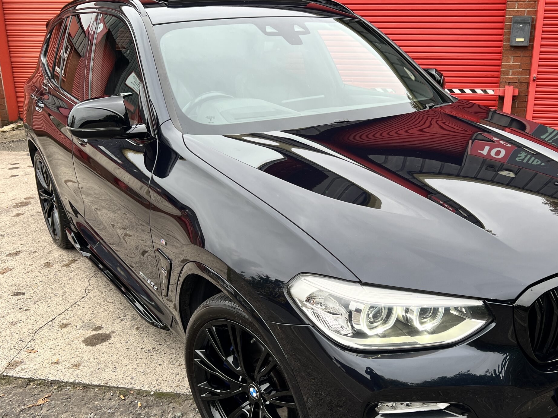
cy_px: 257
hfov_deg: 50.8
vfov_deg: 39.4
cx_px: 353
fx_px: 580
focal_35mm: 36
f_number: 1.5
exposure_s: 1/231
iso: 40
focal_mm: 5.7
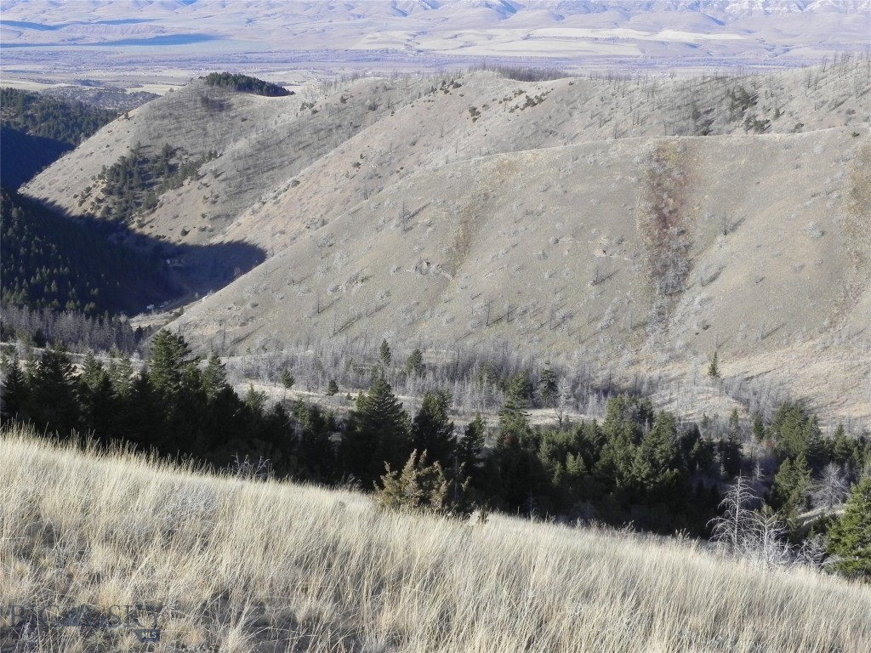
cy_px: 326
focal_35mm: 58
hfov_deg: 33.2
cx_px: 436
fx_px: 1459
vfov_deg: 25.2
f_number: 6.3
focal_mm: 10.3
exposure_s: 1/349
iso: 160
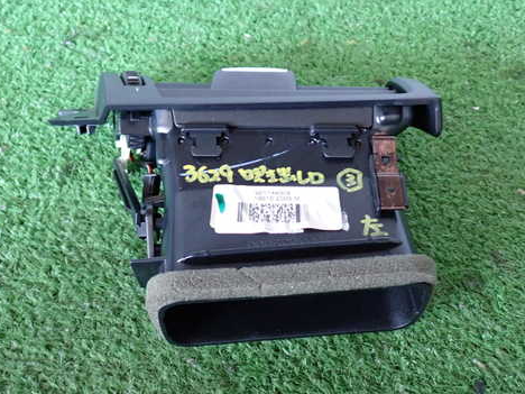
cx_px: 233
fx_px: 622
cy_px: 189
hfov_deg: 45.7
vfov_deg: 35.1
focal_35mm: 41
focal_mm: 5.79
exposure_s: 1/30
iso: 320
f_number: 2.4
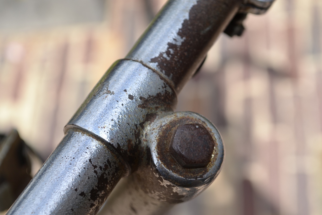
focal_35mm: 82
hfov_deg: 24.6
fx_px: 738
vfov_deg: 16.6
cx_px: 161
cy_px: 108
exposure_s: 1/200
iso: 100
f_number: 8
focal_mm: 55
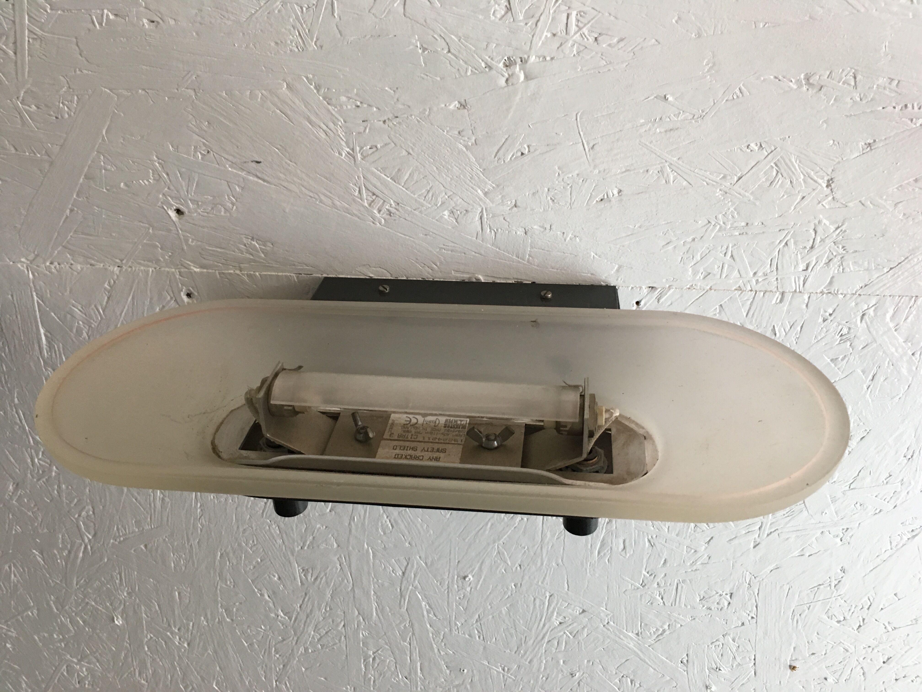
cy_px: 346
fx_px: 772
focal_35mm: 29
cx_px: 461
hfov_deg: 61.7
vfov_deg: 48.2
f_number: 2.2
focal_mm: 4.15
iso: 125
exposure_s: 1/33
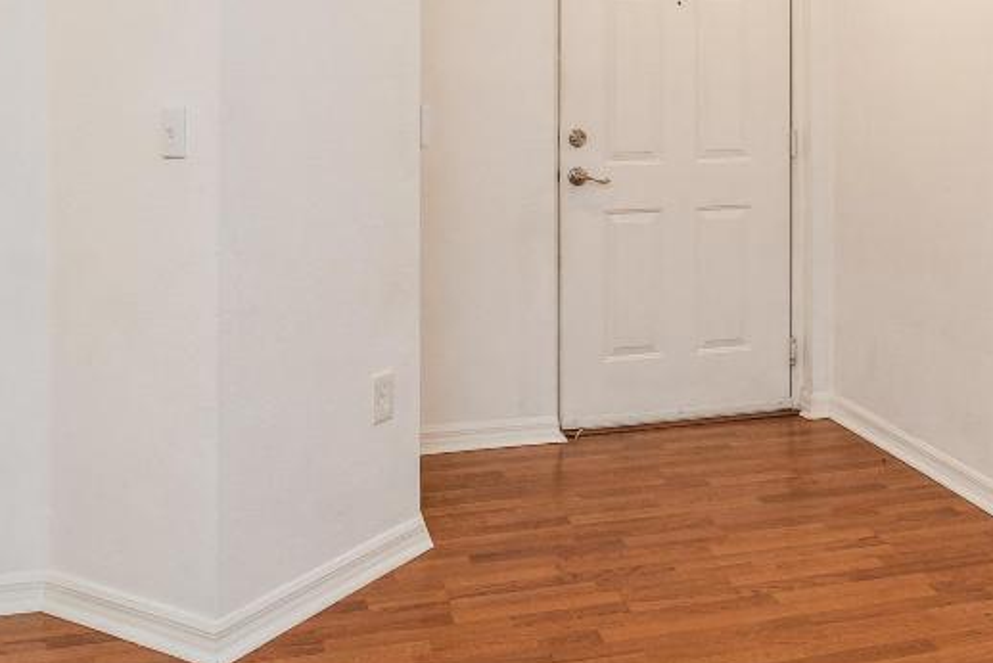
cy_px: 90
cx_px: 629
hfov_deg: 47.9
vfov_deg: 32.1
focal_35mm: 40
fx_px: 1104
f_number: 8
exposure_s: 1/8
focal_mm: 12
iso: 200
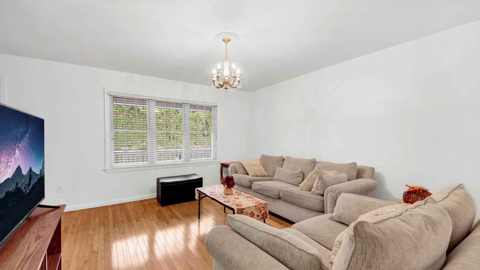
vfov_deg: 74.2
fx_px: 178
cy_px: 140
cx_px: 218
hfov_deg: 106.5
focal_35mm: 14
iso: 100
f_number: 8
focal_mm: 8
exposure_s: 2.5
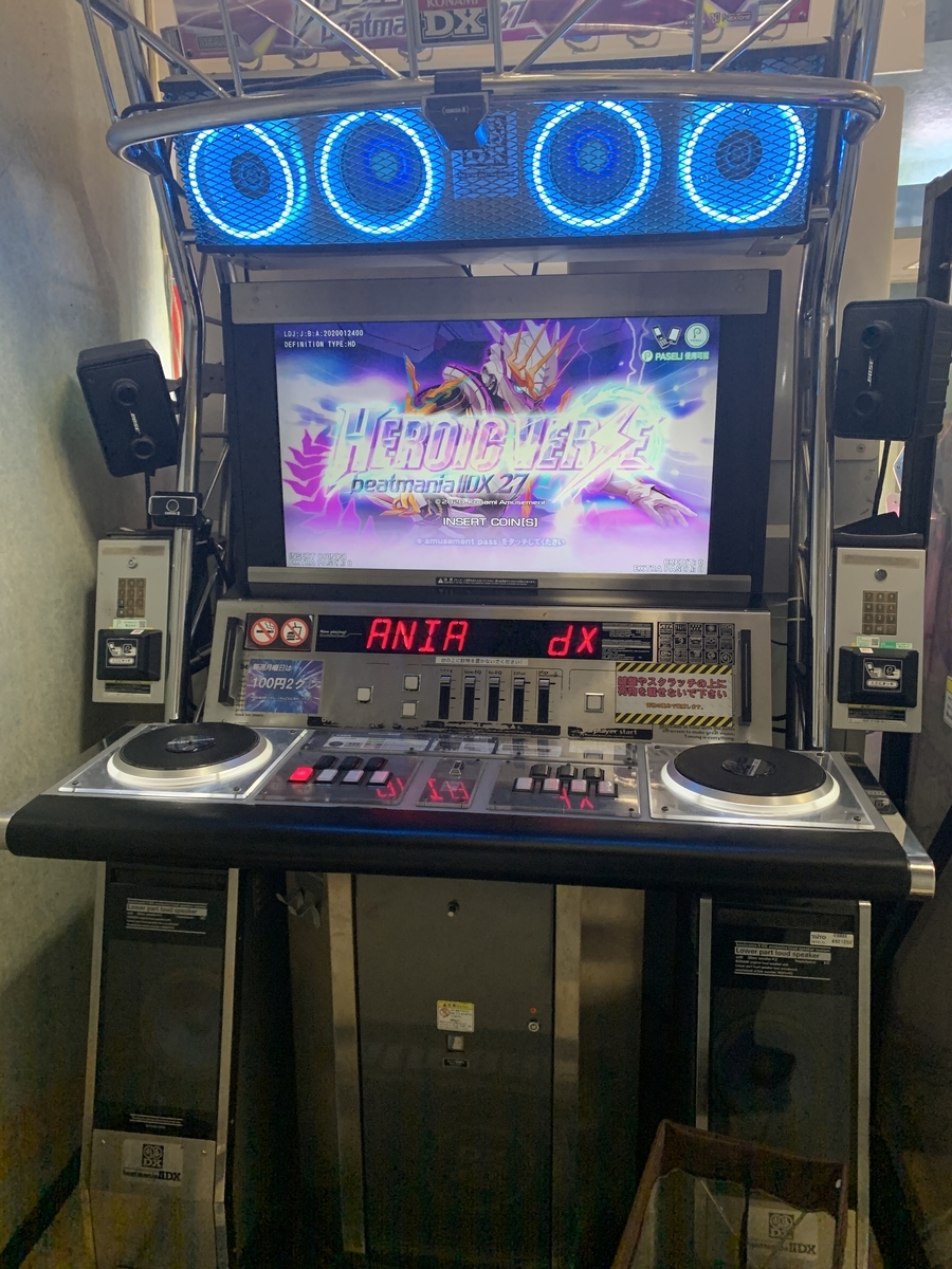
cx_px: 476
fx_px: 953
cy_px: 634
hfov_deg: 53.1
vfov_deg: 67.3
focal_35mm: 26
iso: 320
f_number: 1.8
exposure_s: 1/50
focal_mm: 4.25
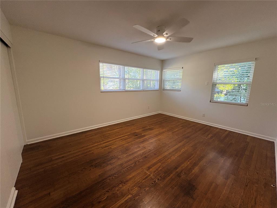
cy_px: 104
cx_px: 138
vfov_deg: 85.7
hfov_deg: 102.1
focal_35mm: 14
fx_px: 112
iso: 250
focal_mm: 2.22
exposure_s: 1/99
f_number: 2.2
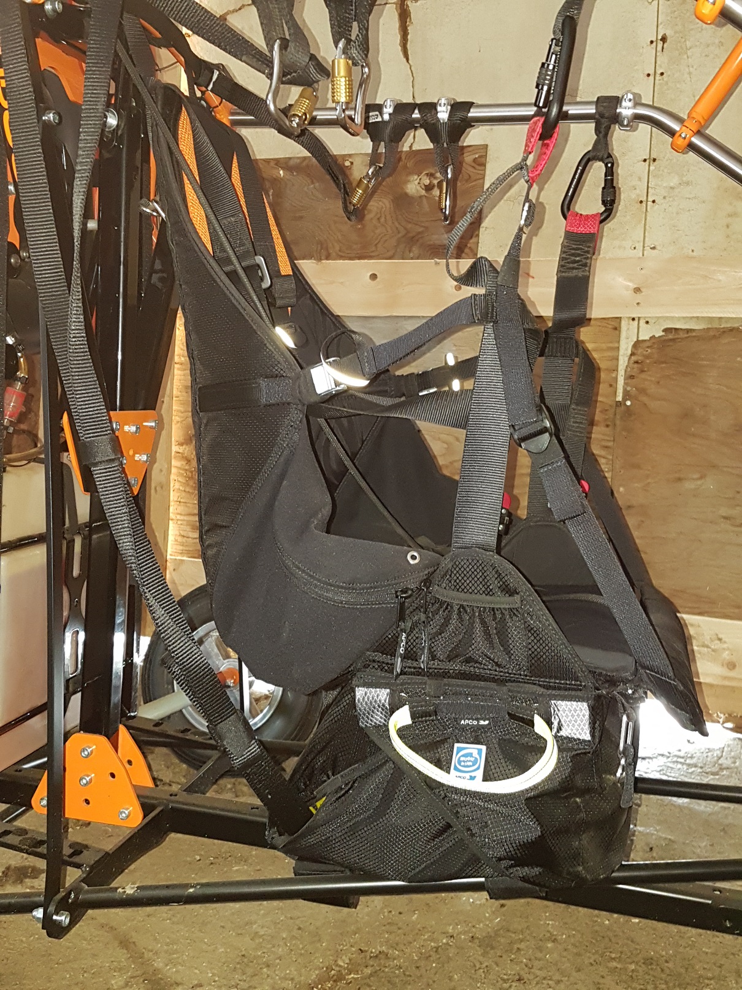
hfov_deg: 53.1
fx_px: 743
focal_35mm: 26
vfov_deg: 67.3
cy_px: 495
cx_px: 371
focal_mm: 4.2
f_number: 1.7
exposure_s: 1/14
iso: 200
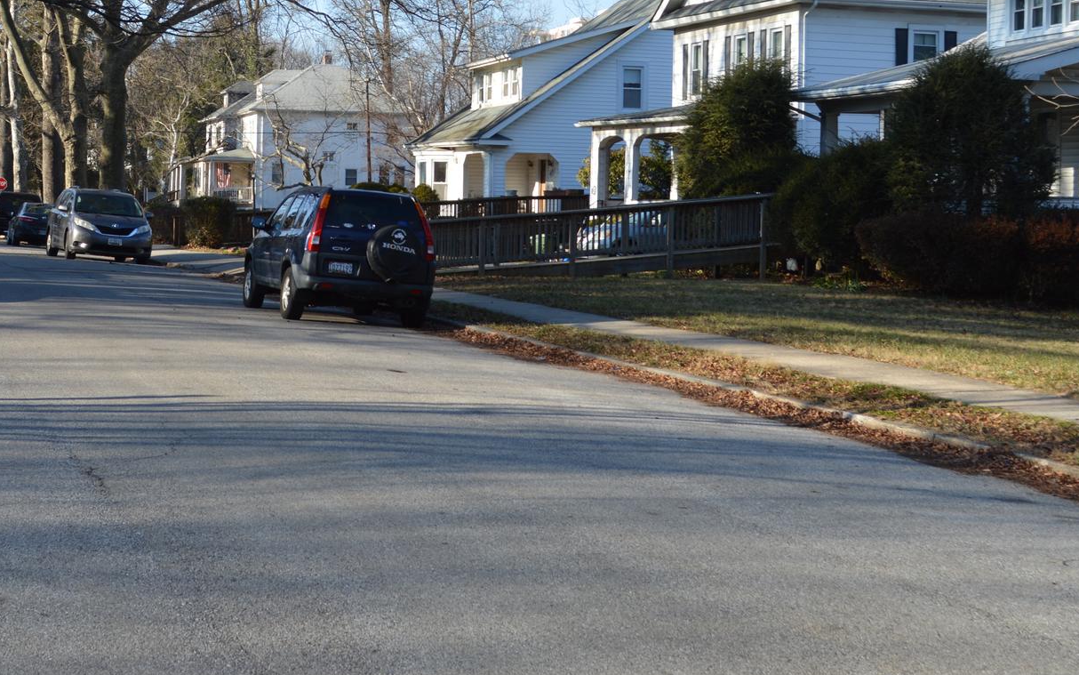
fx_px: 1970
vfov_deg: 19.3
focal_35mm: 67
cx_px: 451
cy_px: 150
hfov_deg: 30.6
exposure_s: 1/160
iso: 100
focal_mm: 26
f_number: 6.3
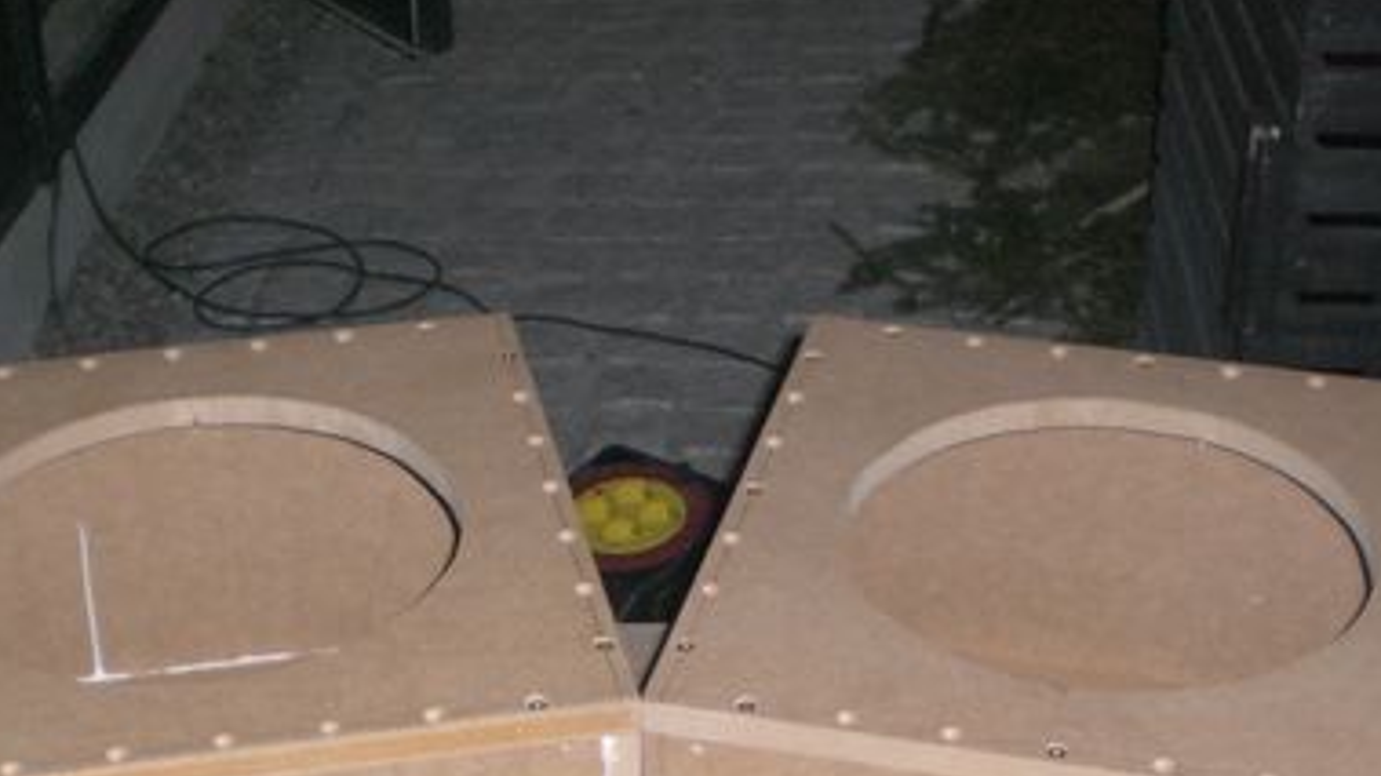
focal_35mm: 70
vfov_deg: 16.9
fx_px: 2563
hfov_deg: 30.2
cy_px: 732
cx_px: 660
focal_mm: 6.3
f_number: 3.1
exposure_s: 1/60
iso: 200
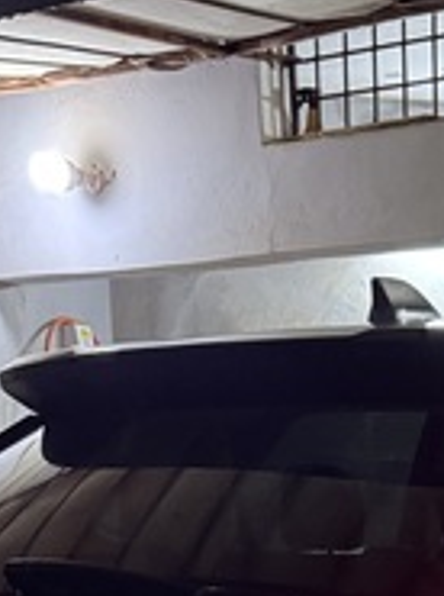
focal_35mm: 78
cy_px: 834
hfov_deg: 18.1
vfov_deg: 21.8
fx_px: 1339
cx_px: 495
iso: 800
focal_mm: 6.76
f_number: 1.78
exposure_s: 1/36
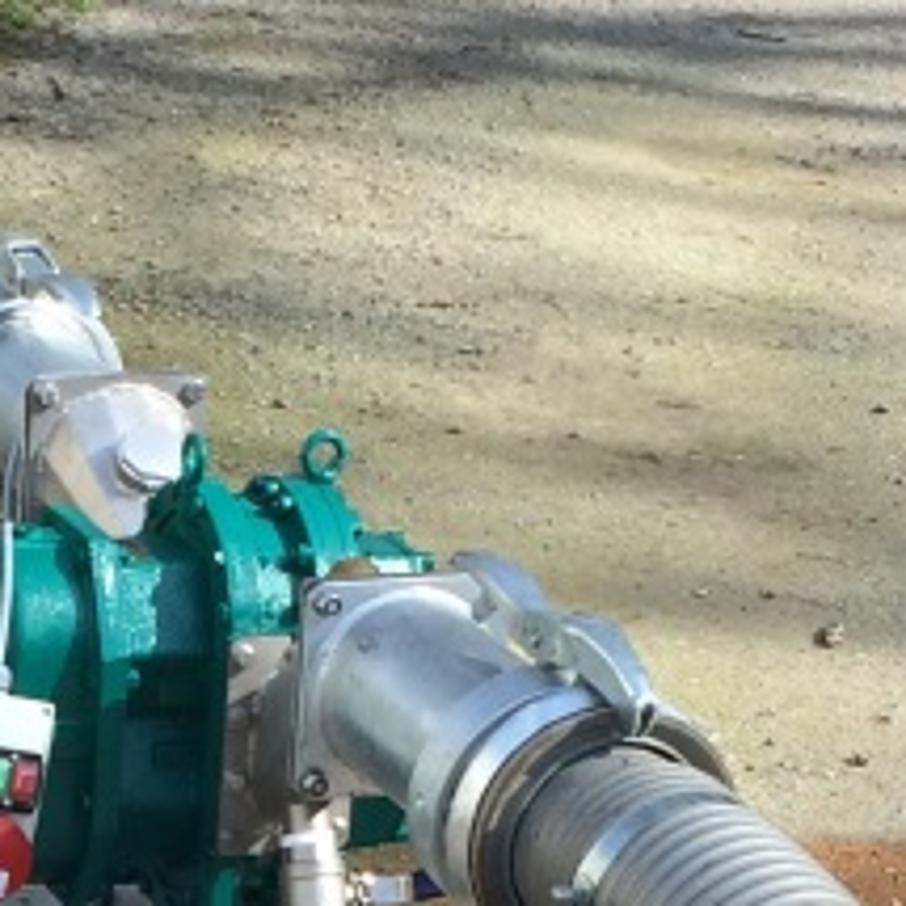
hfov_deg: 12.1
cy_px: 1087
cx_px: 21
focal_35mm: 143
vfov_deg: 11.9
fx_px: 4234
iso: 32
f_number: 2.2
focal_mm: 4.15
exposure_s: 1/873
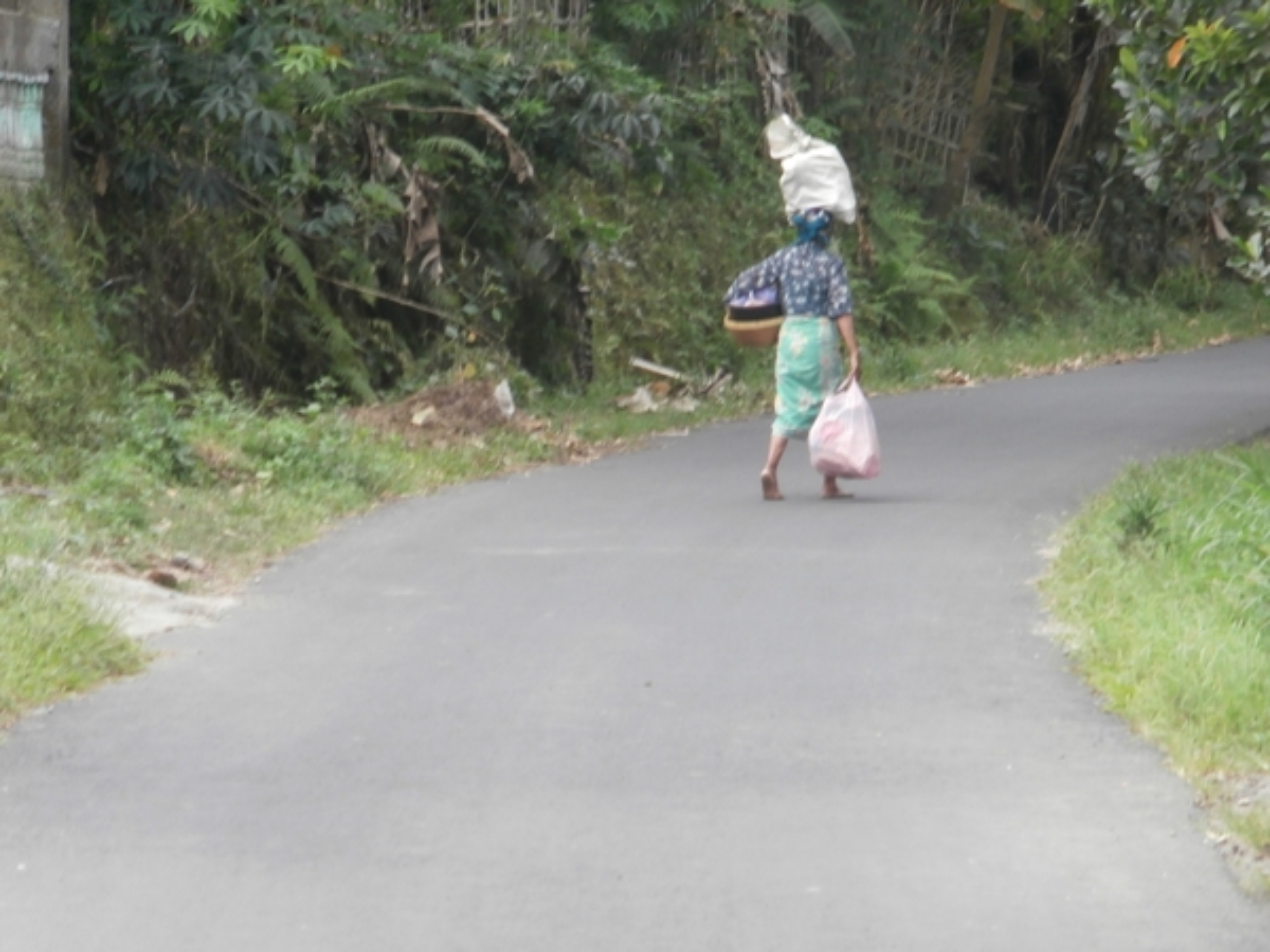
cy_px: 476
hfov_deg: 8.2
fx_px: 8805
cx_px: 635
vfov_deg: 6.2
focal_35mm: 240
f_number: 5.8
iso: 200
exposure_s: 1/125
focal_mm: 42
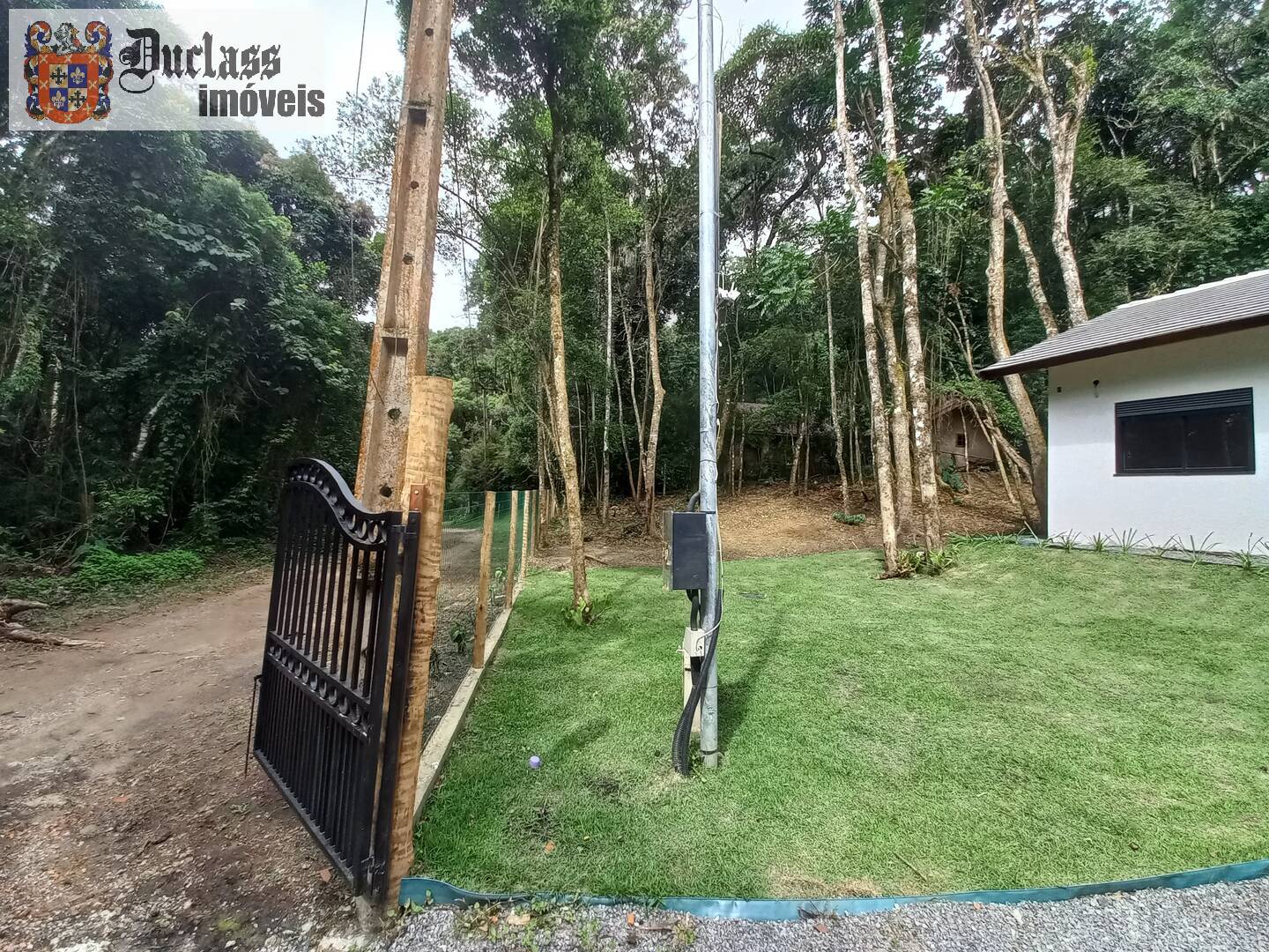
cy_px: 476
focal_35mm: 13
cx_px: 634
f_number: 2.2
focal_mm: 1.42
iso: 40
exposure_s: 1/356
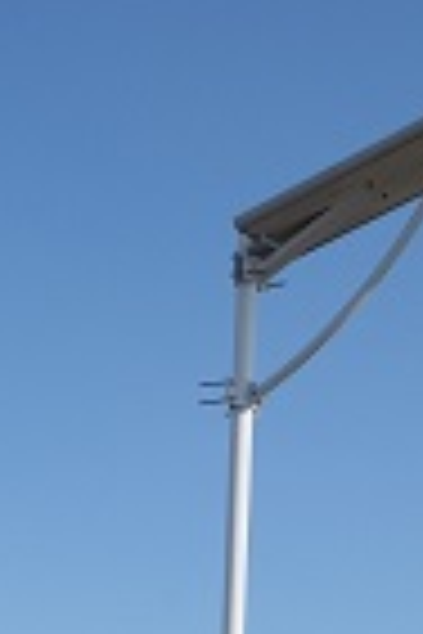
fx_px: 1815
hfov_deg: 13.3
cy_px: 861
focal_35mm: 103
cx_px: 274
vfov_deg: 18.3
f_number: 13
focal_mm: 22.2
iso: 400
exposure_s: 1/400
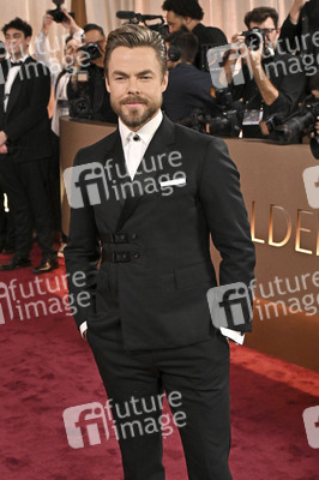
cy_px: 240
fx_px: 839
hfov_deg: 21.5
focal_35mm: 63
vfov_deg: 31.9
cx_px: 160
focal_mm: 42
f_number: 5.6
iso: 2500
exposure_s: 1/320
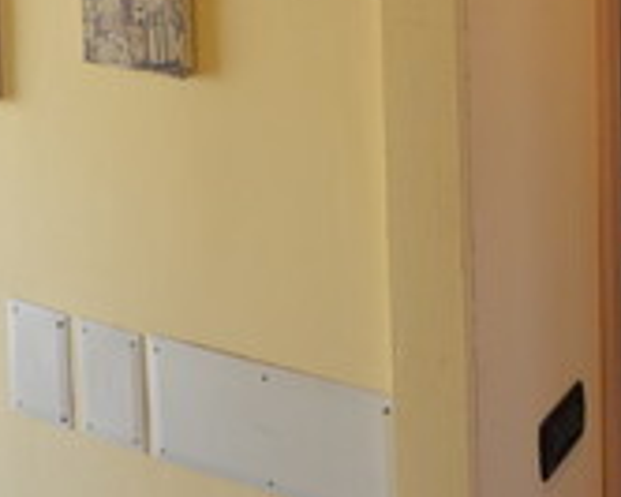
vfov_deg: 20.3
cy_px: -239
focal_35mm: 65
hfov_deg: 27.5
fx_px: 1195
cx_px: 621
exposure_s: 1/60
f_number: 4
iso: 400
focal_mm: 10
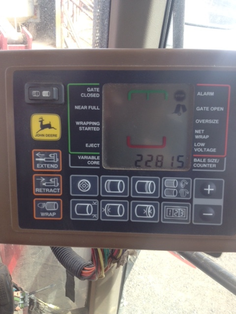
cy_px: 157
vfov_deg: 52.6
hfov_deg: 40.7
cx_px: 118
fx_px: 318
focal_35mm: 35
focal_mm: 4.28
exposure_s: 1/151
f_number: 2.4
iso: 50
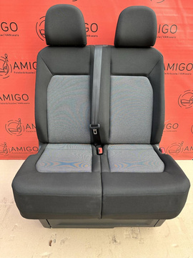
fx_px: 178
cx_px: 96
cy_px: 129
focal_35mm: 24
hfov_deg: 56.8
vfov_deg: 71.6
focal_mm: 6.86
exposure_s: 1/121
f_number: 1.78
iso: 100
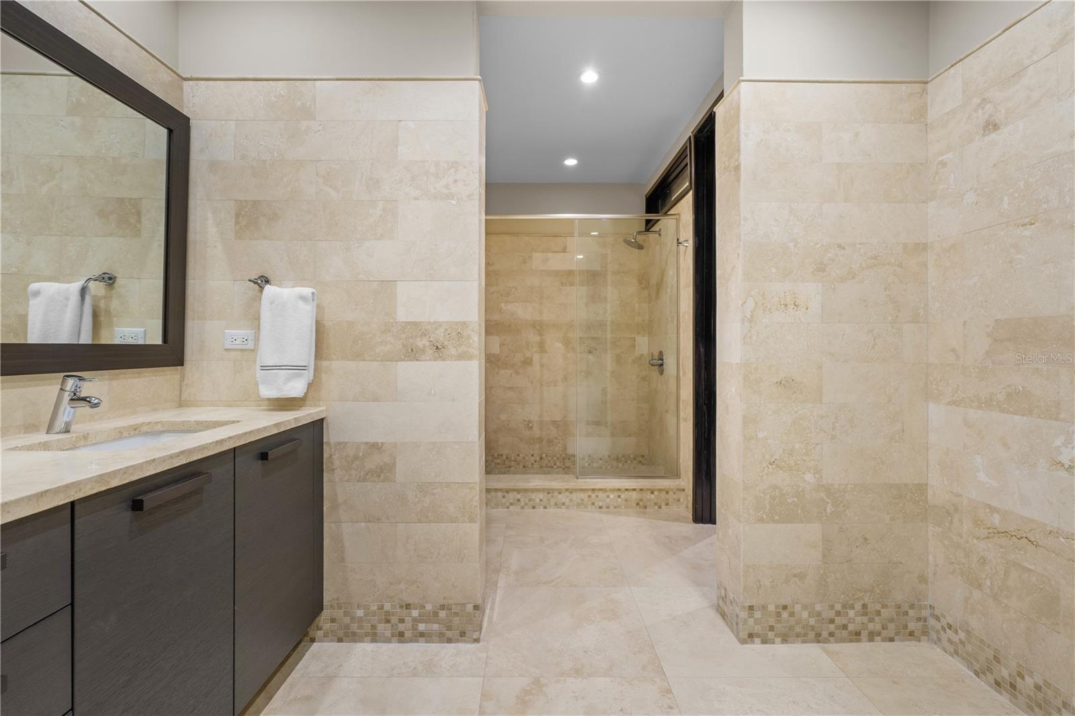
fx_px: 478
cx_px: 538
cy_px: 358
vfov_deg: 73.7
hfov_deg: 96.7
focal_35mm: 16
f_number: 9
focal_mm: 16
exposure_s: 1/2.5
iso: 400
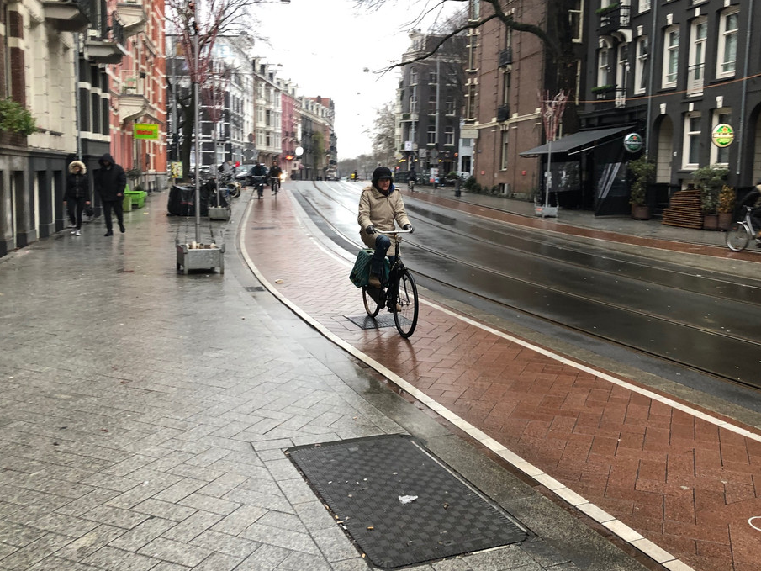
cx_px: 396
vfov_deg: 43.0
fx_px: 726
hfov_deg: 55.3
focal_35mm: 33
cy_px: 278
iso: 100
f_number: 1.8
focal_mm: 3.99
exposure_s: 1/120
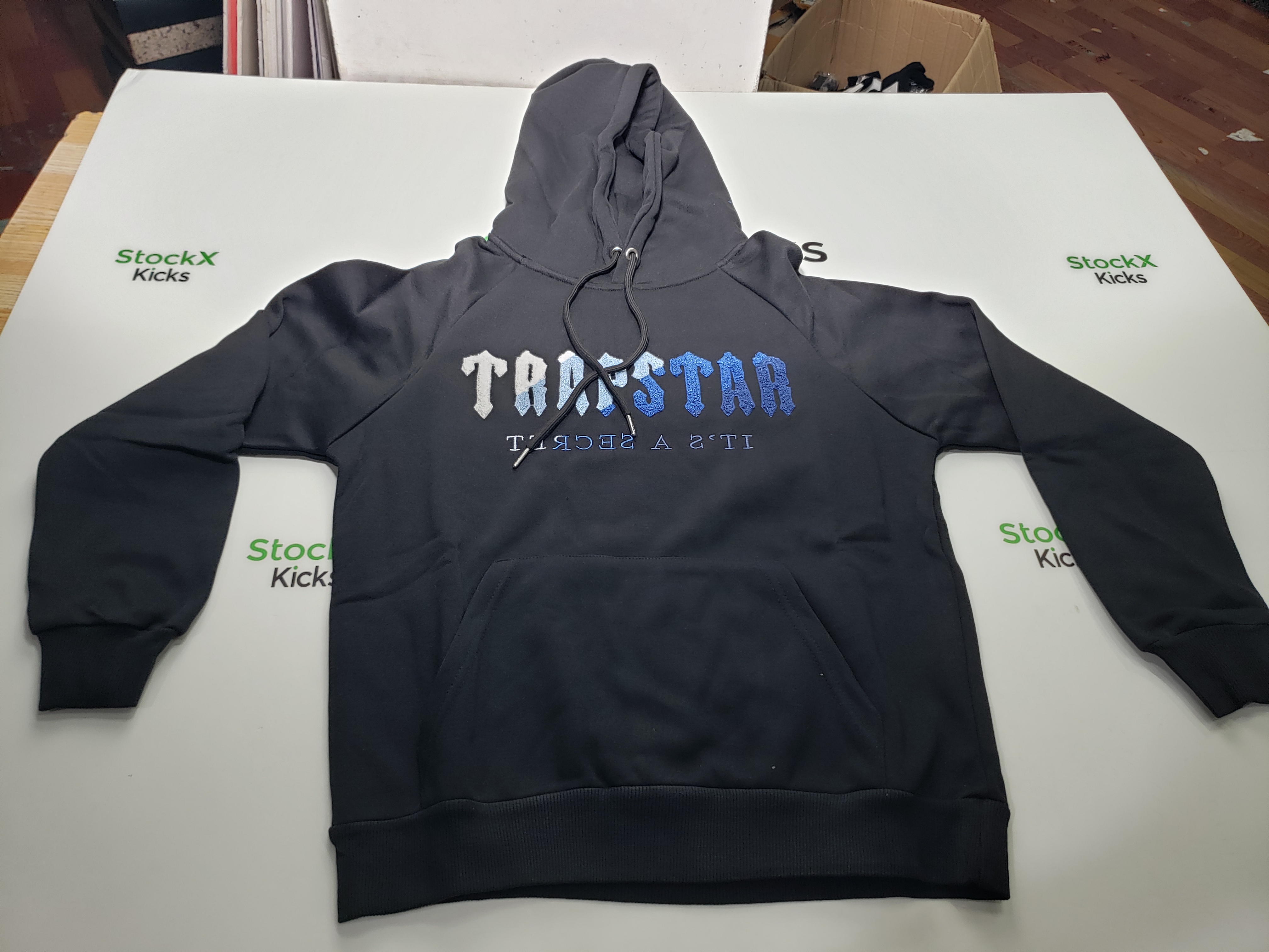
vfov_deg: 53.1
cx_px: 634
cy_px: 476
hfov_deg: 67.3
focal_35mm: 26
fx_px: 953
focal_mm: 4.3
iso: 50
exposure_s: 1/100
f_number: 1.5
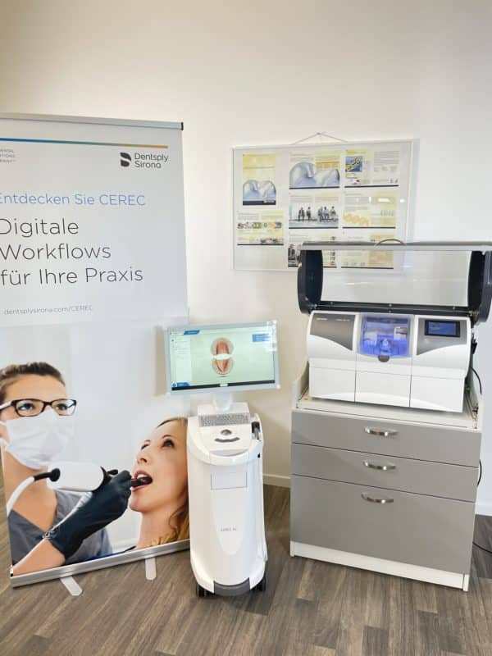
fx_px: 493
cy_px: 328
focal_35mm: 26
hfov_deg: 53.1
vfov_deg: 67.3
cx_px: 246
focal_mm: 4.2
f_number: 1.6
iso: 100
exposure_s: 1/100
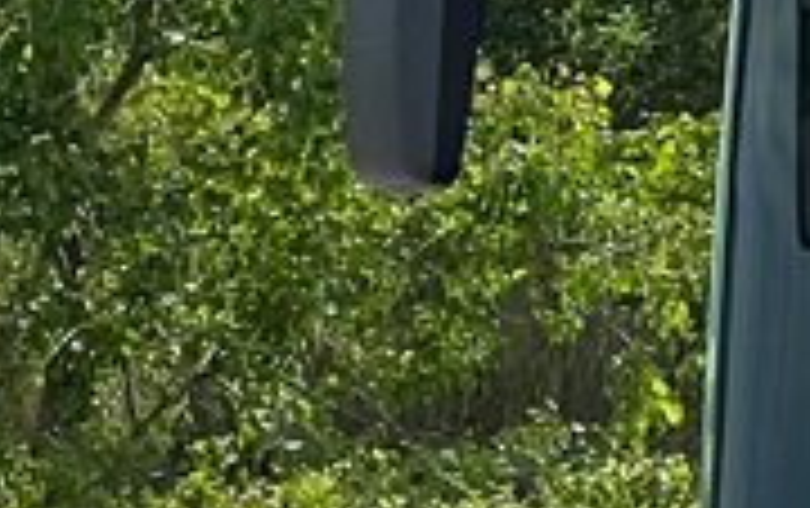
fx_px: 12024
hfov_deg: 3.7
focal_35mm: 544
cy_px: 216
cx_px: 2624
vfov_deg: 2.4
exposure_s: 1/1233
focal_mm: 9
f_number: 2.8
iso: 32
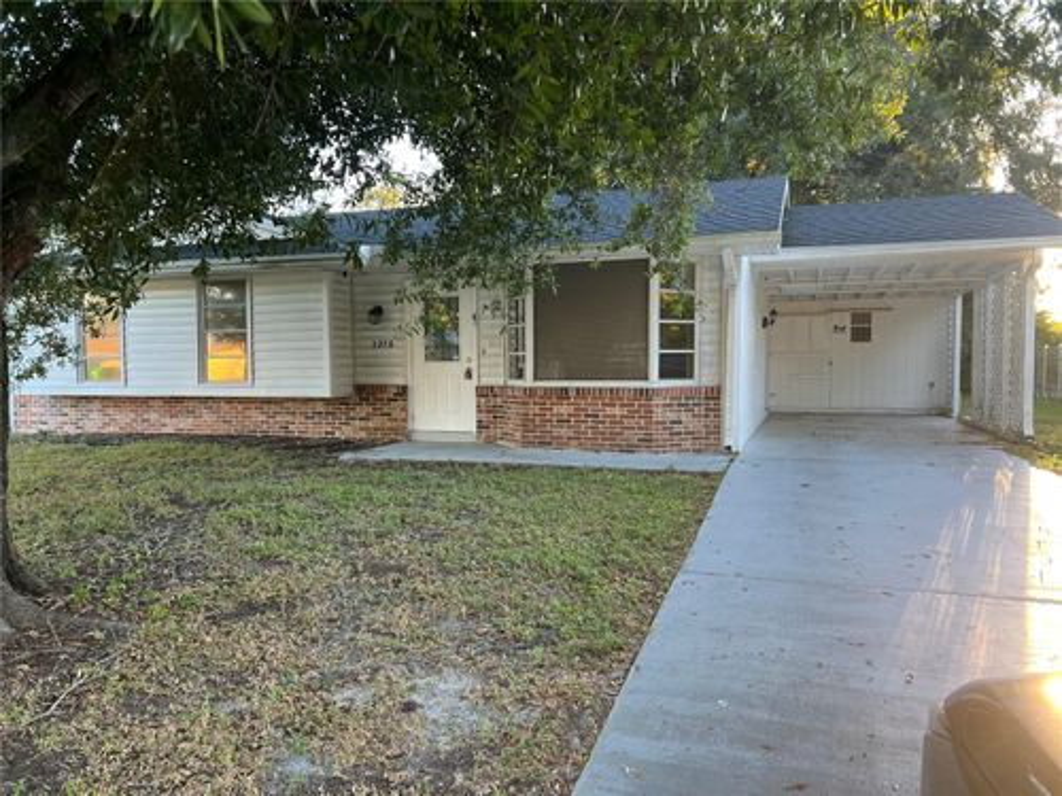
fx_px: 798
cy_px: 398
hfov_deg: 67.3
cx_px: 531
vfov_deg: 53.1
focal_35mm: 26
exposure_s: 1/121
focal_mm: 5.7
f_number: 1.5
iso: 40
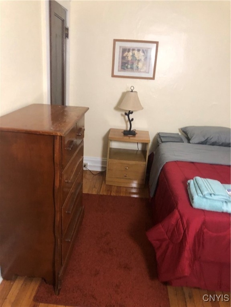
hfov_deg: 49.7
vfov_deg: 63.4
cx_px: 116
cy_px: 154
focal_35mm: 28
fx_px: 249
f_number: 1.8
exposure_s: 1/15
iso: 100
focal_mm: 4
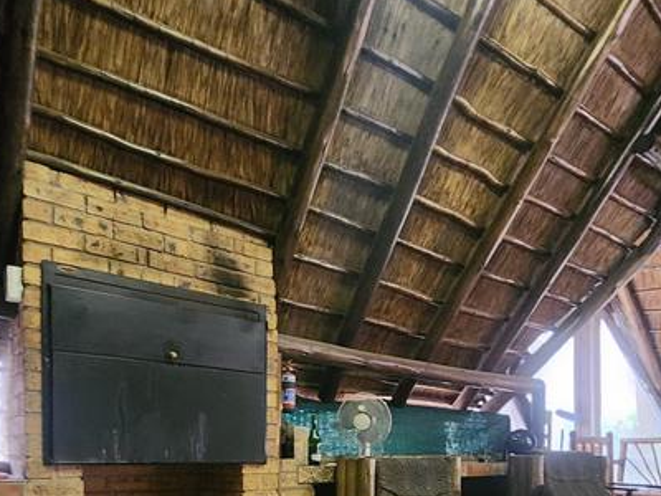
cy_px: 479
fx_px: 496
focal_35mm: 26
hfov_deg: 67.3
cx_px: 319
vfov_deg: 45.9
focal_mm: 2.2
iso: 1000
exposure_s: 1/25
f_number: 2.2
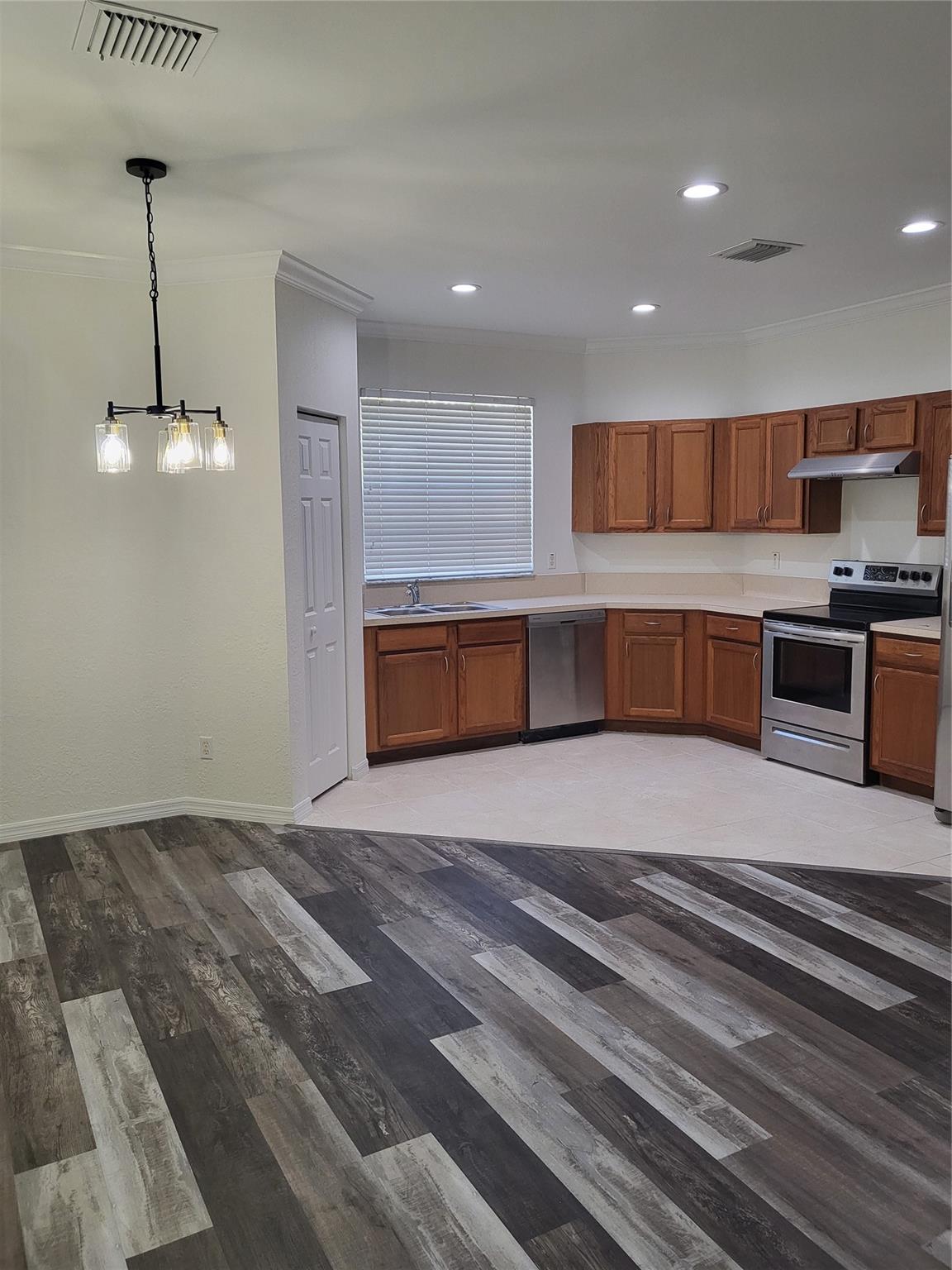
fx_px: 953
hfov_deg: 53.1
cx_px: 476
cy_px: 635
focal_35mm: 26
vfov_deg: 67.3
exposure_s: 1/120
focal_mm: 4.25
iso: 200
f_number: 1.8
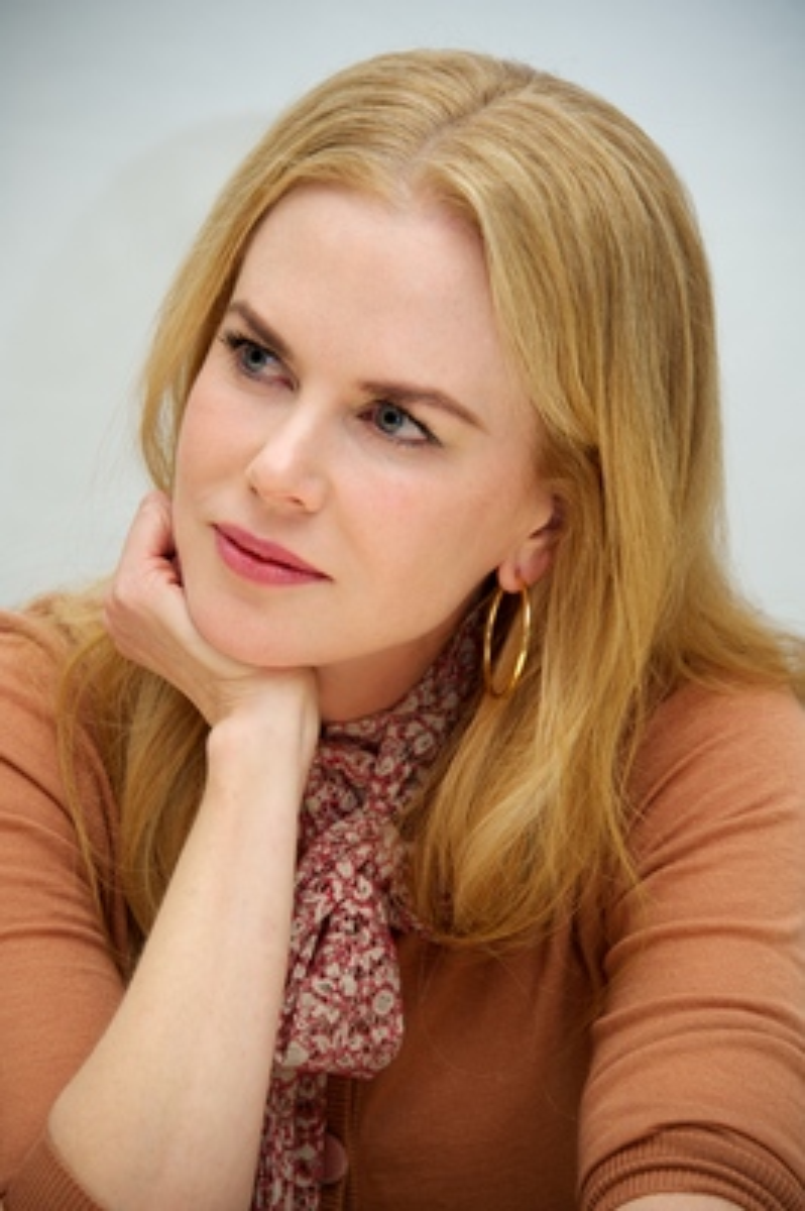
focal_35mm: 190
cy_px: 606
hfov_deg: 7.2
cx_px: 402
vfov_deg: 10.8
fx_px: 6383
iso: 500
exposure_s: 1/60
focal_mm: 190
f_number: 5.6
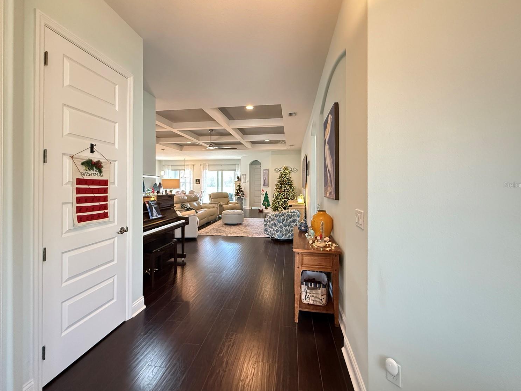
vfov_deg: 81.7
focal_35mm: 15
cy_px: 185
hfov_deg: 98.2
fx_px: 226
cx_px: 258
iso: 800
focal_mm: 2.22
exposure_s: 1/60
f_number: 2.2
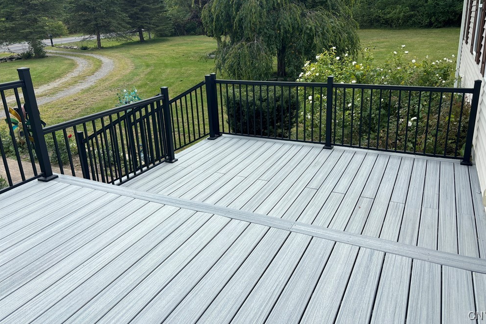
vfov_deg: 46.2
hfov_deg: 65.5
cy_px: 138
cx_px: 251
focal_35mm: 28
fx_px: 378
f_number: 1.6
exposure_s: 1/1543
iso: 50
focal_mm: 5.96
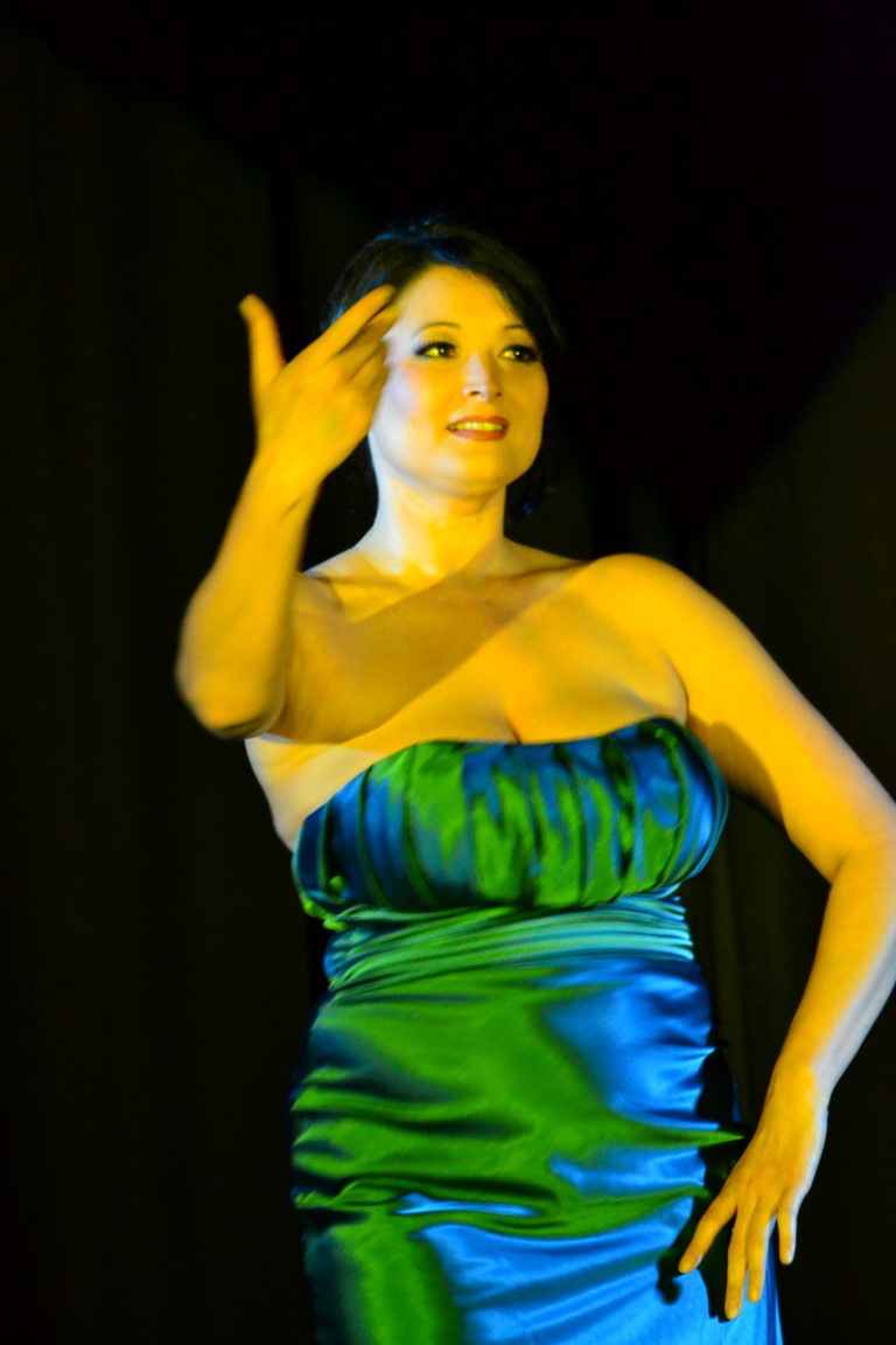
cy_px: 672
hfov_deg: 4.6
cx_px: 448
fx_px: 11199
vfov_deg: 6.9
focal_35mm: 300
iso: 3200
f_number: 5.6
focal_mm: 200
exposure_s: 1/20
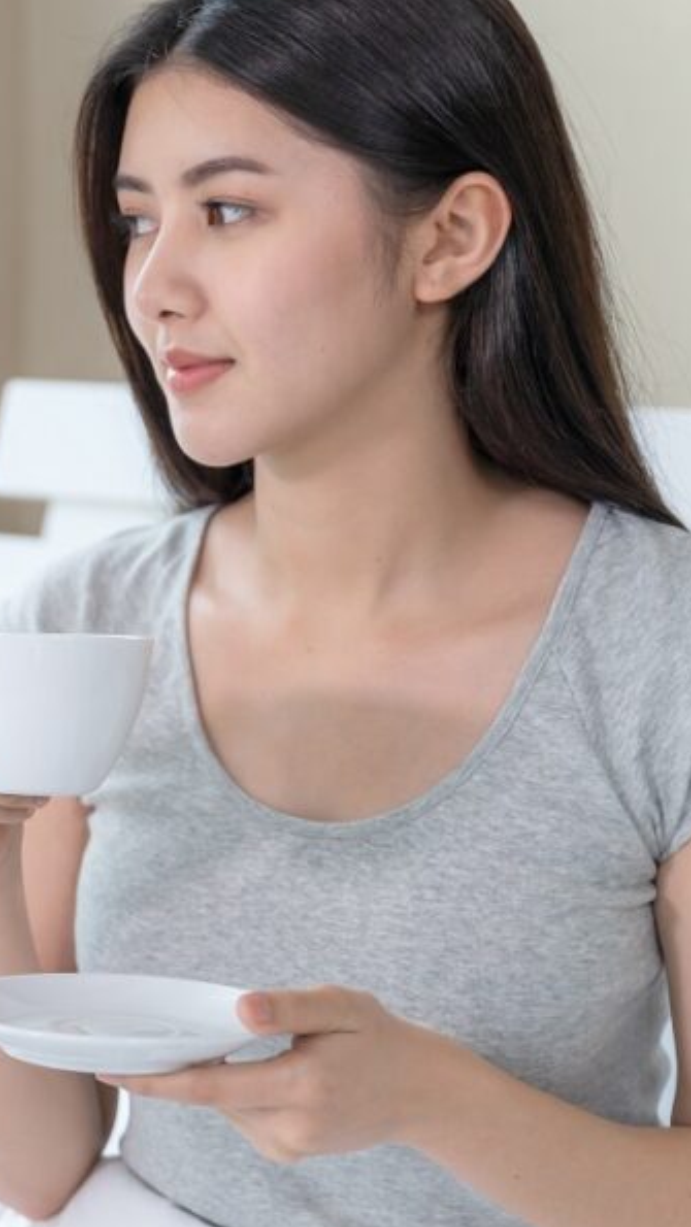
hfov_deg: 12.7
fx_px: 2995
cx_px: -254
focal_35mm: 92
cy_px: 533
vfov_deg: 23.1
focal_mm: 51
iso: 200
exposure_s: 1/320
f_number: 2.8
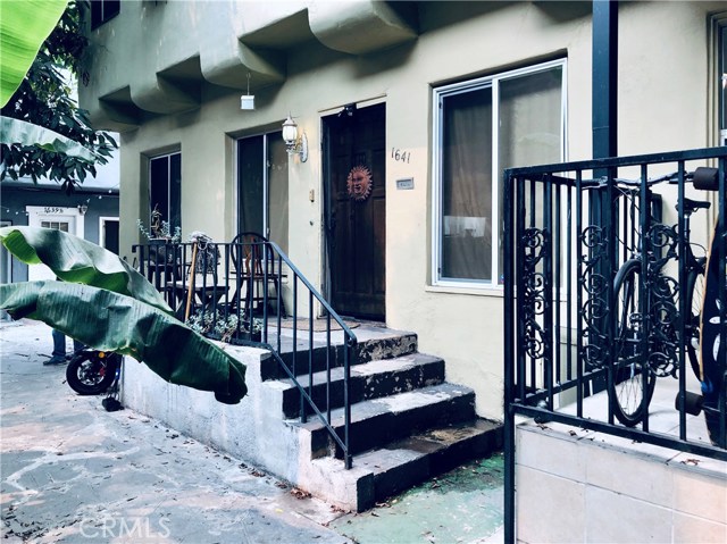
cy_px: 272
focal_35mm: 28
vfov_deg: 49.7
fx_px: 588
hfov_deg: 63.5
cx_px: 364
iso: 40
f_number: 1.8
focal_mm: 3.99
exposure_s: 1/120
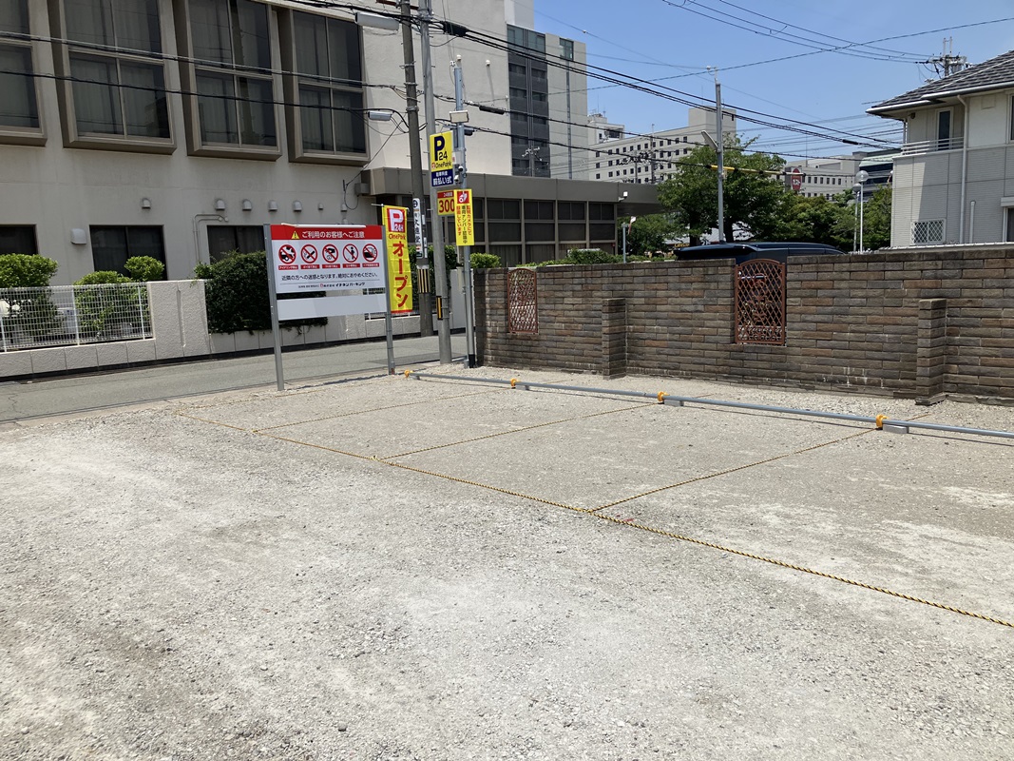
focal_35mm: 28
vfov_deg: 49.7
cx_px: 507
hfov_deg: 63.4
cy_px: 380
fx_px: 820
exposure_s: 1/4425
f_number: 1.8
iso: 32
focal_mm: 3.99
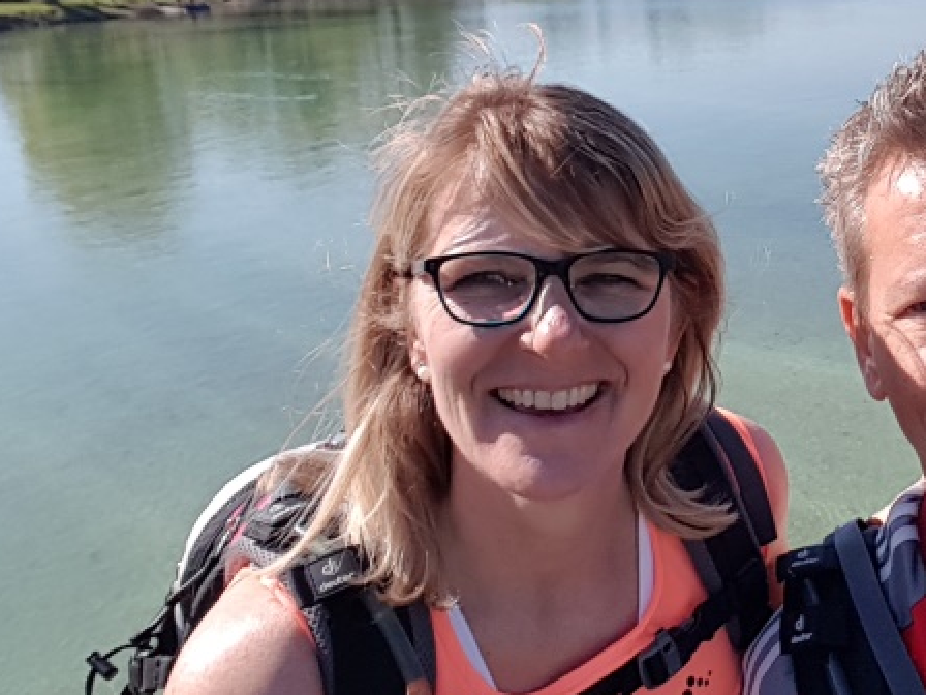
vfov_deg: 29.6
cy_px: 139
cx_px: 845
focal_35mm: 48
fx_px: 1284
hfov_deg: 37.0
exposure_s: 1/1776
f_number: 1.7
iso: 50
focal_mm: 2.1
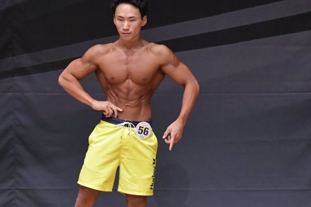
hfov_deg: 3.6
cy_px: 144
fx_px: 4914
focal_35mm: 569
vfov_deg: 2.4
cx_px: 101
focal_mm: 230
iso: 6400
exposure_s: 1/400
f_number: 5.6
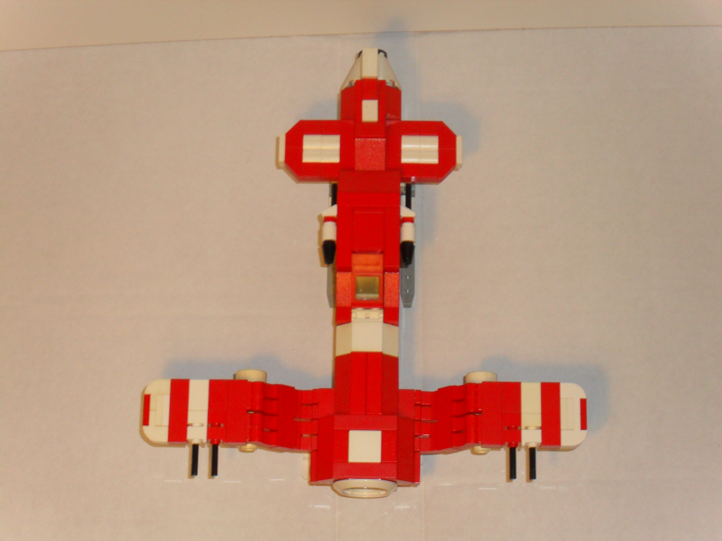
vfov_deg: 19.1
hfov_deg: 25.3
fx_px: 1606
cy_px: 270
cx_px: 361
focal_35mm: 77
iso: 200
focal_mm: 13.6
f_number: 5
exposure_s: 1/60
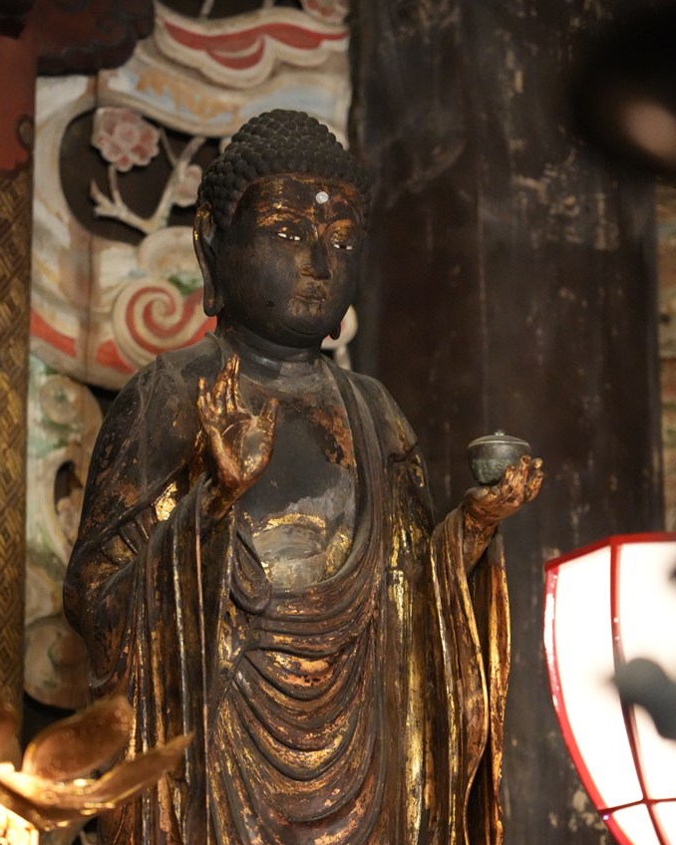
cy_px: 463
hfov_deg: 13.0
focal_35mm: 119
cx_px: 338
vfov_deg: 16.2
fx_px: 2977
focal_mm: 105
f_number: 4
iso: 12800
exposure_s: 1/80
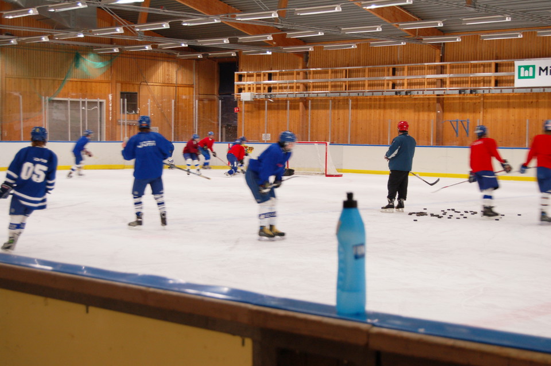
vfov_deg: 21.5
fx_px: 963
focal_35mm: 63
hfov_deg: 31.9
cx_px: 276
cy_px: 183
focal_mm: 42
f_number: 5.3
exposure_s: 1/30
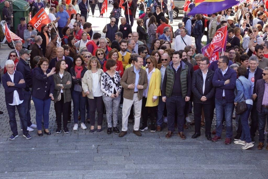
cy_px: 90
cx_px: 134
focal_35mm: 75
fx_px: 559
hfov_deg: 27.0
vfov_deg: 18.2
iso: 400
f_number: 10
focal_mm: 50
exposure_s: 1/80
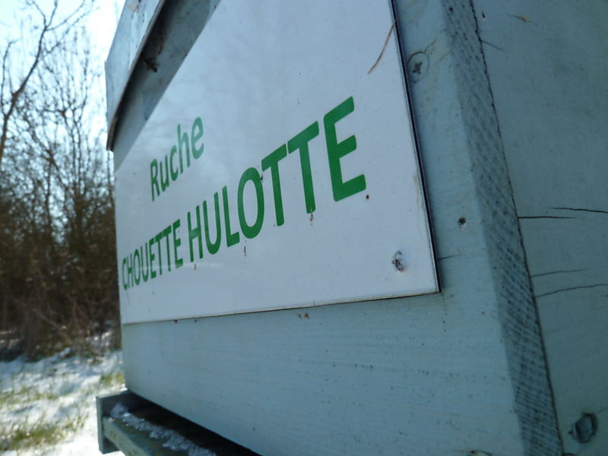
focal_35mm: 25
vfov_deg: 54.9
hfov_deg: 69.4
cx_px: 304
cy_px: 228
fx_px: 439
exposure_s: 1/400
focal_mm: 4.1
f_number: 4
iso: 80
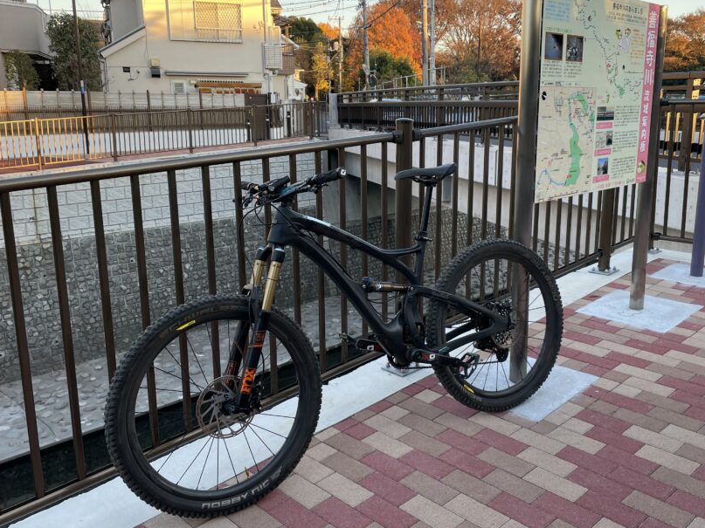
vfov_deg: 42.9
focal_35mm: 33
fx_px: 672
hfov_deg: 55.3
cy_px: 250
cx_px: 384
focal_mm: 4.2
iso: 32
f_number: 1.6
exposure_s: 1/170
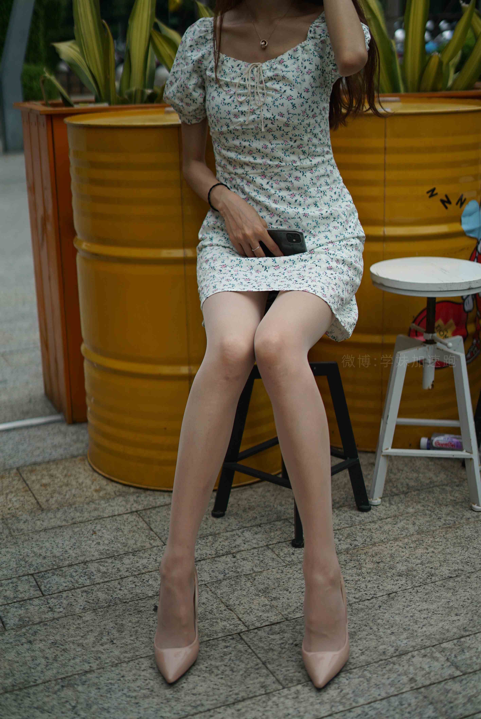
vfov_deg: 39.6
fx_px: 1001
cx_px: 240
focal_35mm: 50
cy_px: 360
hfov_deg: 27.0
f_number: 1.8
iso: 200
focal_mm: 50
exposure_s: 1/8000
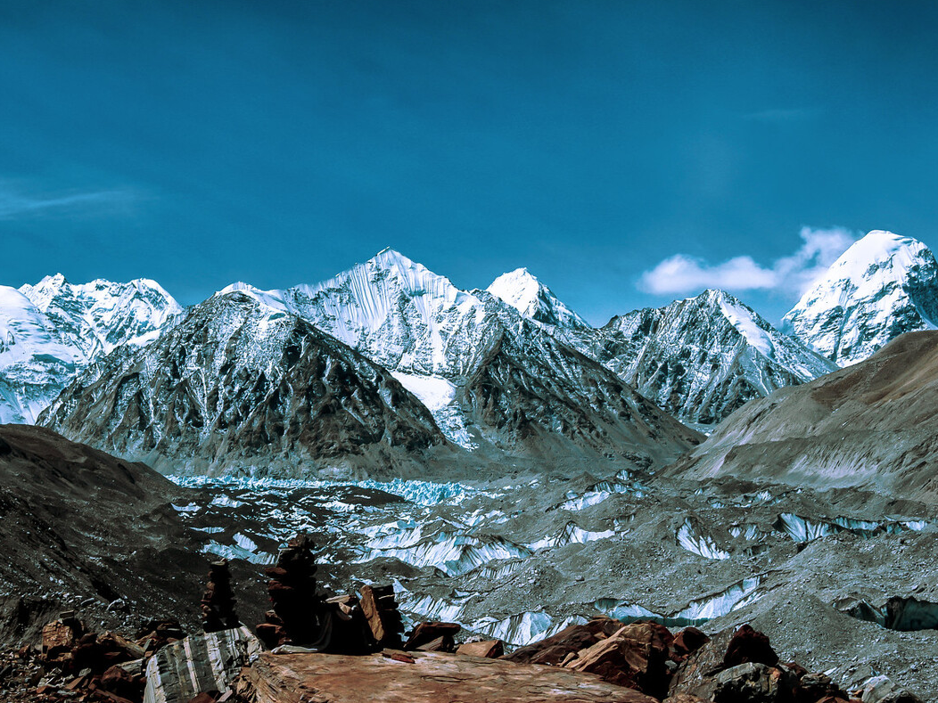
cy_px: 349
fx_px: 1559
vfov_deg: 25.4
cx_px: 411
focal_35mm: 58
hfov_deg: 33.4
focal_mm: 35
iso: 200
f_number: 13
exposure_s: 1/400
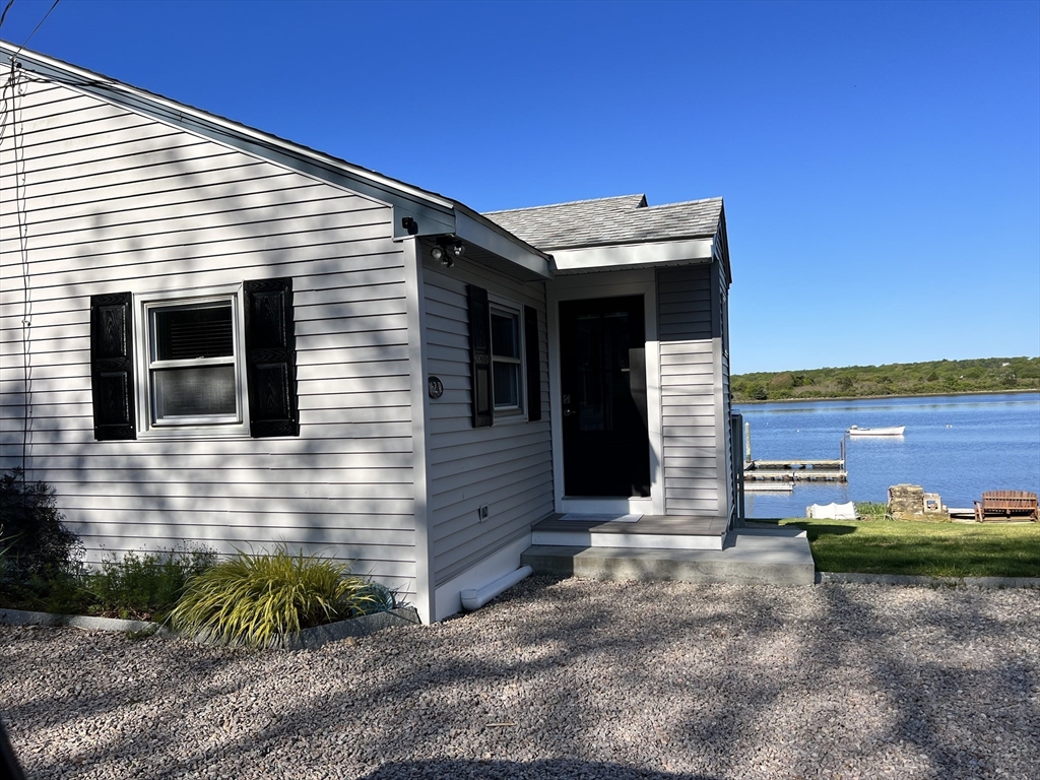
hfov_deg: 67.3
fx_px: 781
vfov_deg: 53.1
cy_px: 390
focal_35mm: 26
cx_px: 520
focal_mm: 5.7
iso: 50
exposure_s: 1/4630
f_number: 1.5
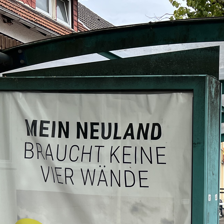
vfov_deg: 23.1
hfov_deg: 22.4
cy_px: 235
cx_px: 271
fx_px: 520
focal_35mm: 71
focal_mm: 5.7
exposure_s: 1/1344
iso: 50
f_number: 1.5
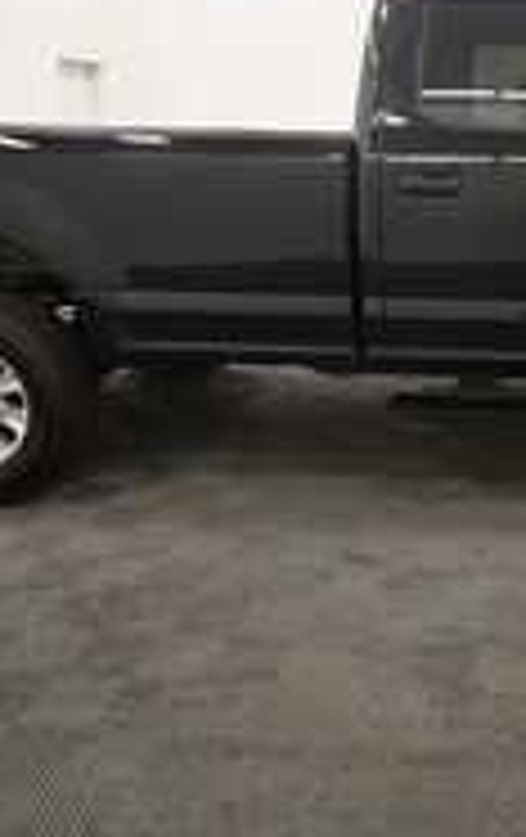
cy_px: 250
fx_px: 799
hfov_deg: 33.3
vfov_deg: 53.6
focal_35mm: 35
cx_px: 530
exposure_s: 1/160
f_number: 4.8
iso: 800
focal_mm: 11
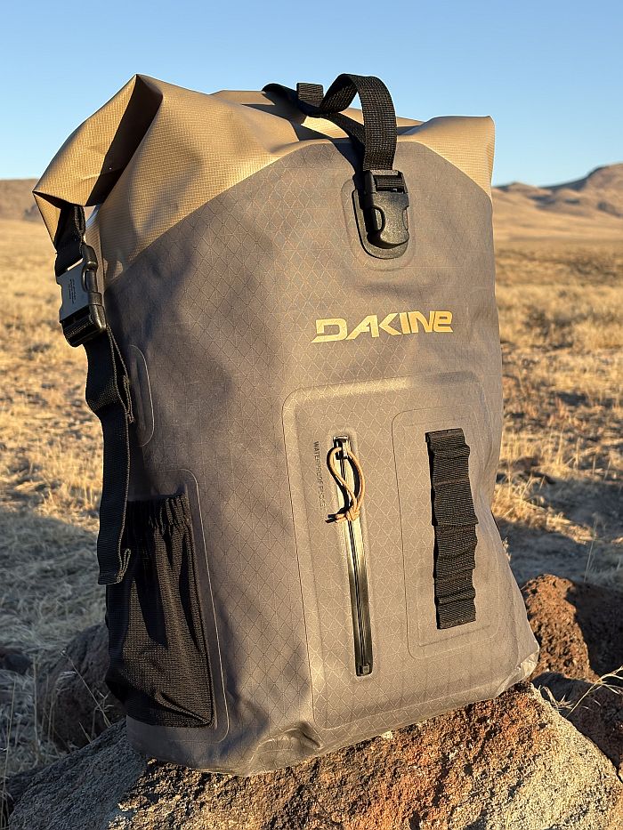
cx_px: 312
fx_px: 1248
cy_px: 415
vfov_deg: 36.8
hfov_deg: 28.0
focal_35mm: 52
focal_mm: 5.96
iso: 32
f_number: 1.6
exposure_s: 1/884
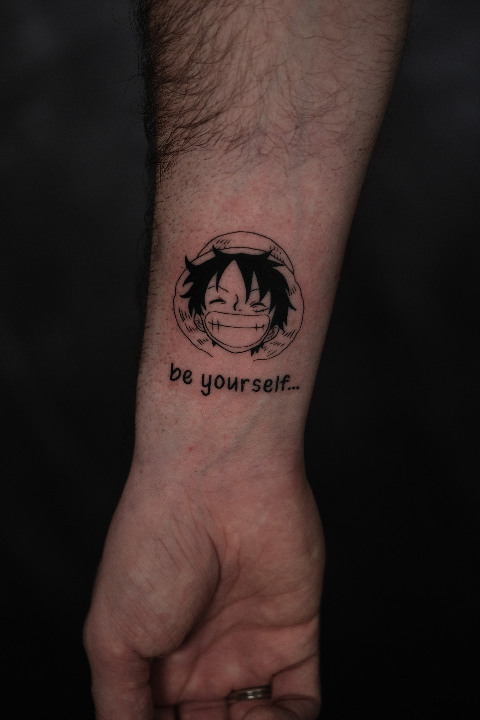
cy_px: 360
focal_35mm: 120
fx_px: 2400
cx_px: 240
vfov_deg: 17.1
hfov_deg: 11.4
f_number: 2.8
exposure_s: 1/125
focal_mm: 80
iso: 800
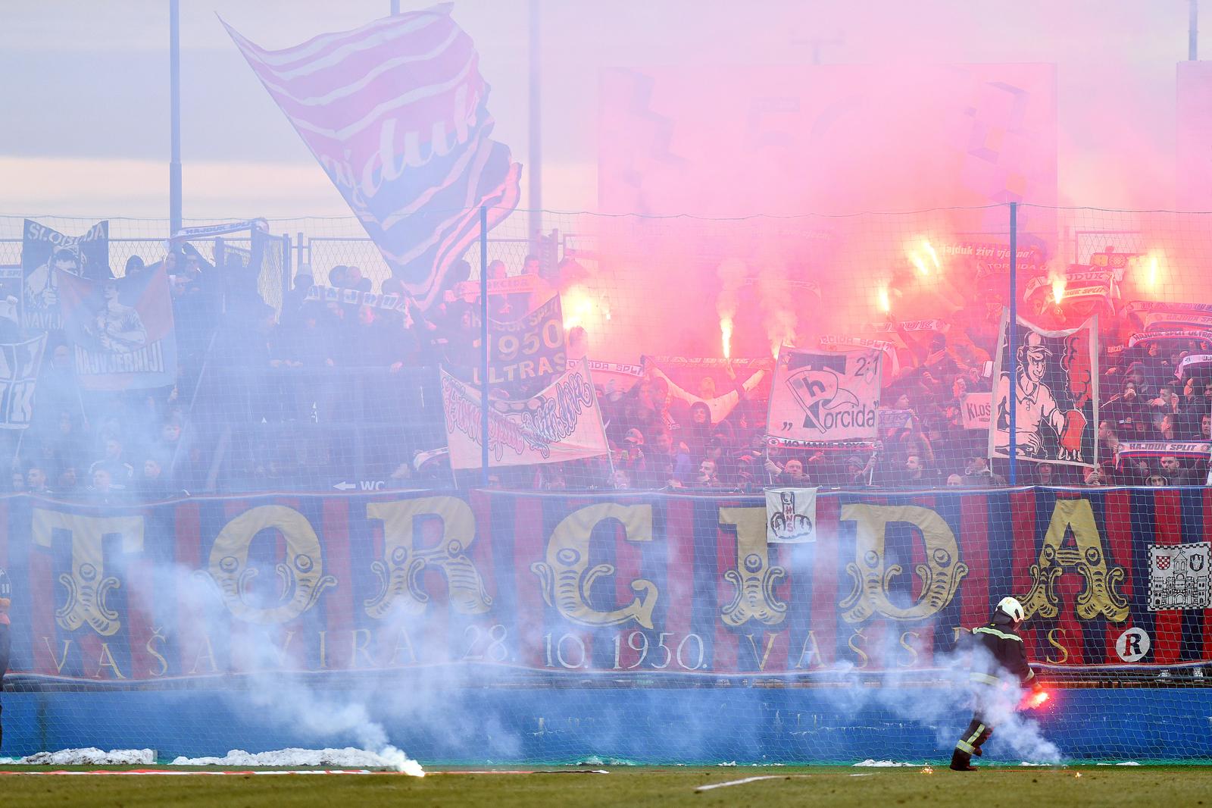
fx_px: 10097
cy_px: 404
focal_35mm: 300
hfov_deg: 6.9
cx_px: 606
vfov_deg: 4.6
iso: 1250
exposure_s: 1/1250
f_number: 3.5
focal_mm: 300
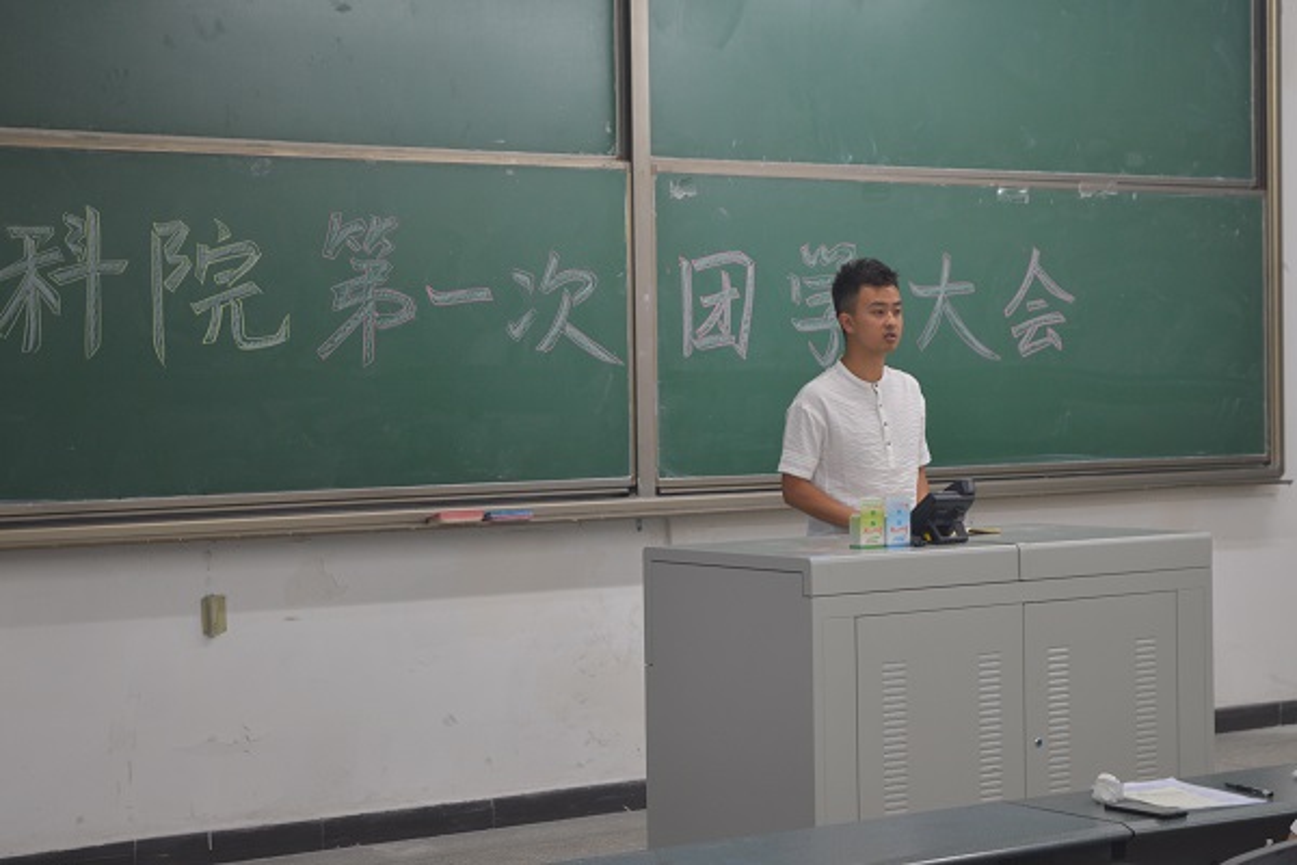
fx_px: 2810
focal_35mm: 78
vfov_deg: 17.5
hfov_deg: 26.0
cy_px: 432
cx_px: 648
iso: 400
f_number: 5.6
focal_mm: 52
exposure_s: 1/20
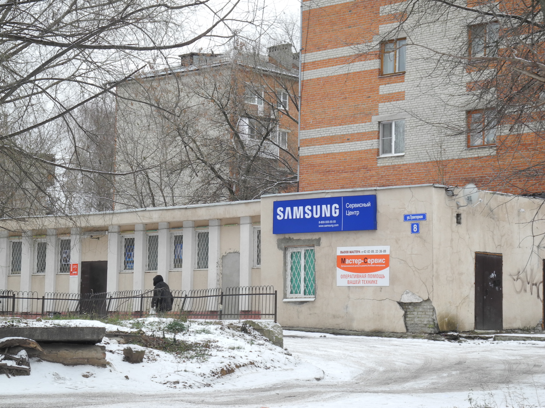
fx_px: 1480
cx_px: 272
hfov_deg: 20.9
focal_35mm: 94
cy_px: 204
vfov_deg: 15.7
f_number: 4.5
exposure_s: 1/98.1
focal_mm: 20.1
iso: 100
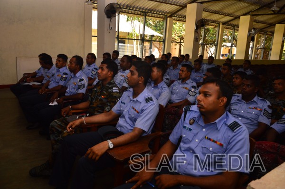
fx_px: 213
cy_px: 94
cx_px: 142
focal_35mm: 27
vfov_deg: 47.8
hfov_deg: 67.5
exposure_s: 1/160
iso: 200
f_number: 4
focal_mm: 18
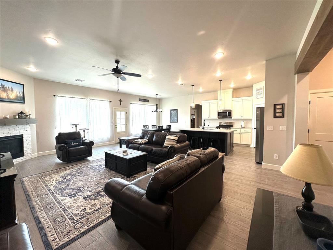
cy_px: 125
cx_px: 166
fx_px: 135
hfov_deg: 102.1
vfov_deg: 85.7
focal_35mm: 14
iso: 125
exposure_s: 1/120
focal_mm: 2.22
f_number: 2.2
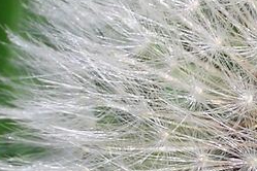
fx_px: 1849
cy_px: 167
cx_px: 308
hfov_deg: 7.9
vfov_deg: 5.3
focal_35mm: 259
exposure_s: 1/500
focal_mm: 10.2
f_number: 5.6
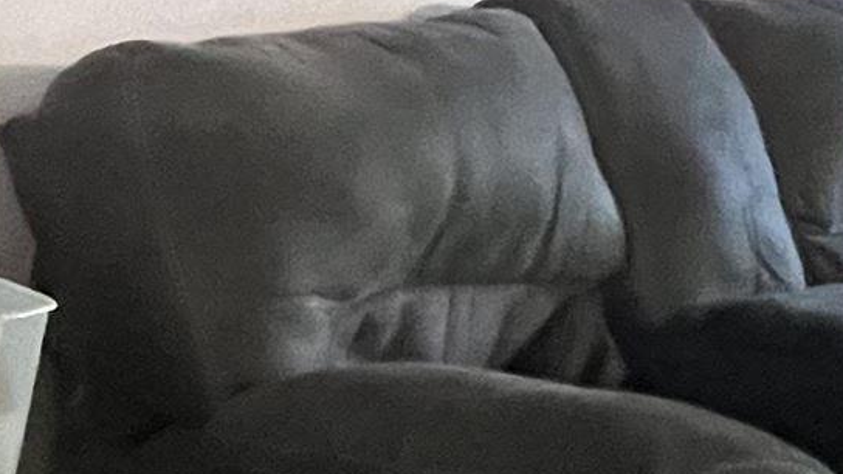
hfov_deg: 18.2
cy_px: 259
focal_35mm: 80
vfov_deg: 15.1
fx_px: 1788
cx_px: -826
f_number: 1.8
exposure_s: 1/30
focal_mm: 1.57
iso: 1250
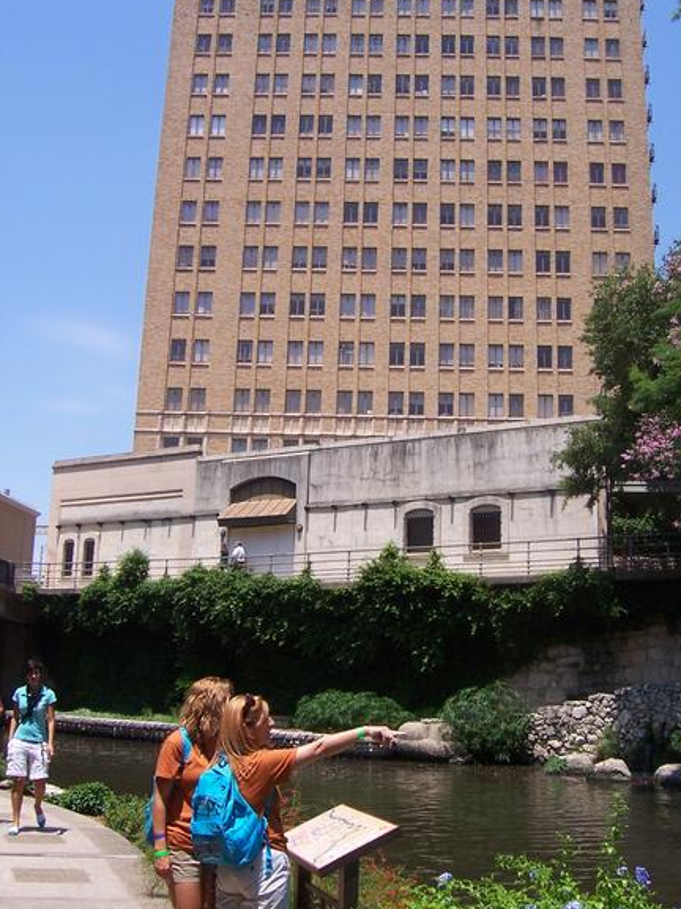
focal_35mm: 40
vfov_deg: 46.7
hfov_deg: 35.9
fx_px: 1049
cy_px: 410
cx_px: 377
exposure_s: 1/500
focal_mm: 6
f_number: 4.8
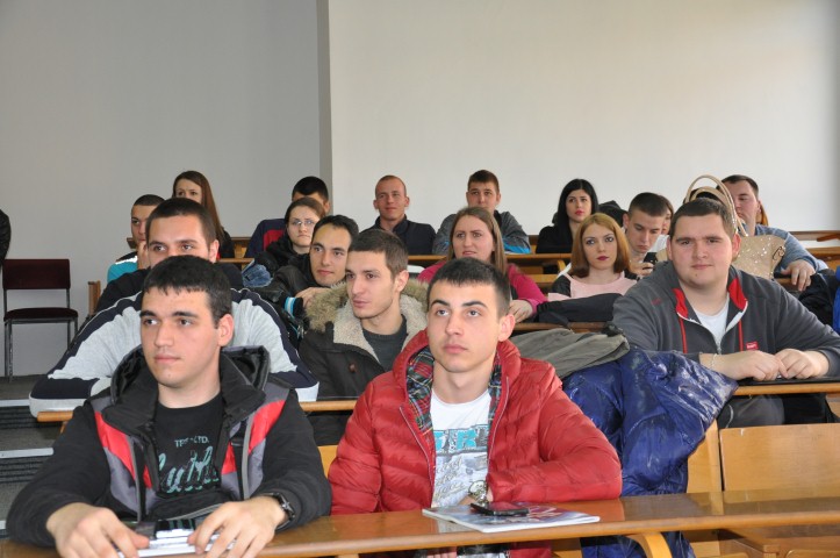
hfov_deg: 43.7
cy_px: 279
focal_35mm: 45
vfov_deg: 29.8
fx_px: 1049
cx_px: 420
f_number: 4.2
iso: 800
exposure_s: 1/60
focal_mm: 30
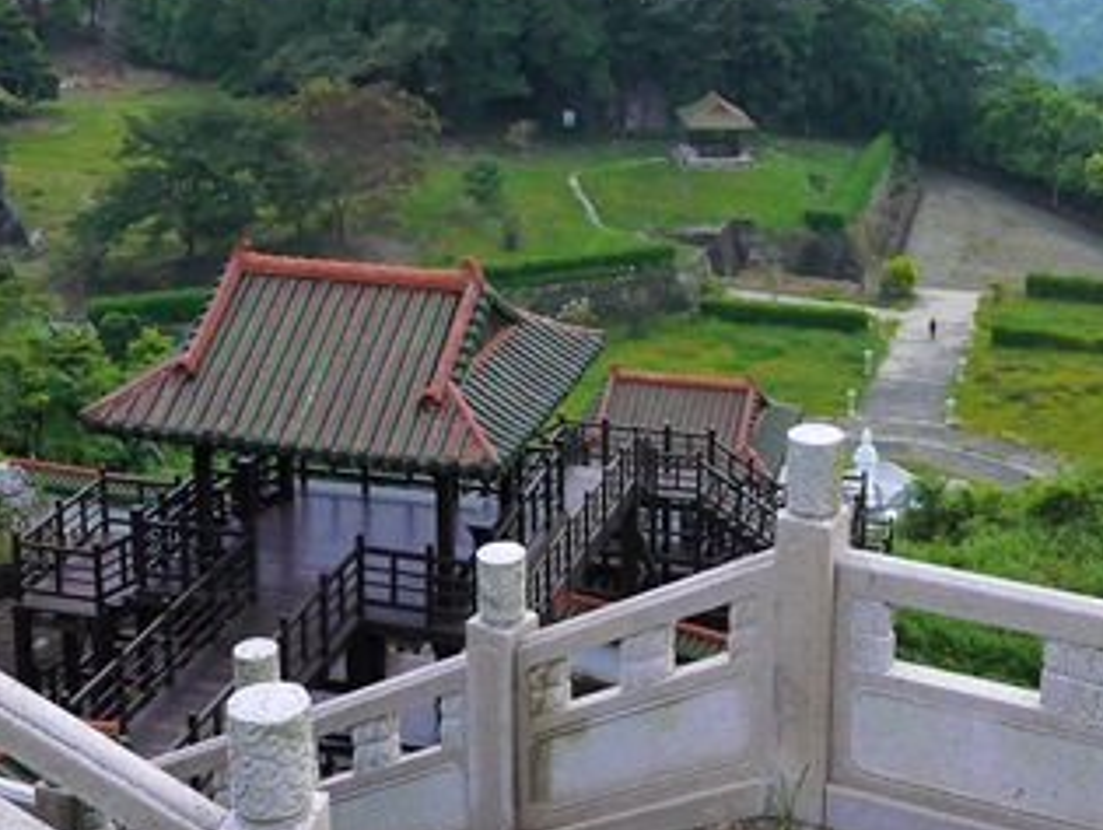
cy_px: 117
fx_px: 1946
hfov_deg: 31.6
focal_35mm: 61
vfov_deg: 23.6
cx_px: 665
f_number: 4
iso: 400
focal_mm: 15
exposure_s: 1/50
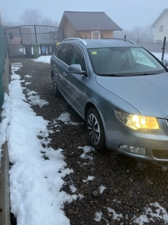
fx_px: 194
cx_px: 93
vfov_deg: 59.8
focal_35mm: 30
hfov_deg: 46.7
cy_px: 100
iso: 80
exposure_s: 1/122
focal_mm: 5.96
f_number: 1.6
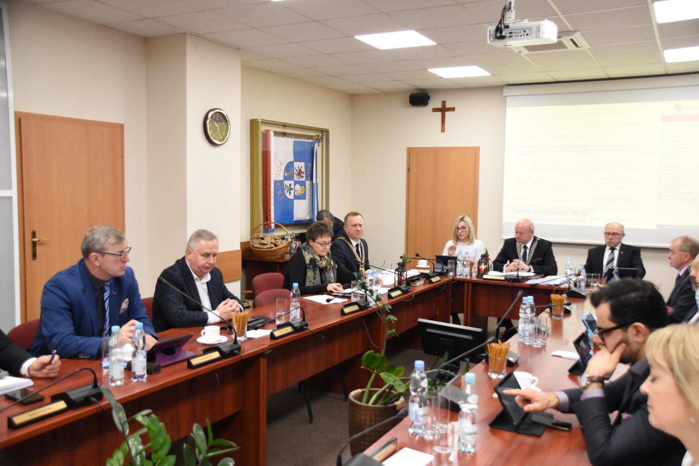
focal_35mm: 33
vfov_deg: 40.0
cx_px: 350
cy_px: 233
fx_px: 641
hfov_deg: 57.2
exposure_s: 1/250
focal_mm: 22
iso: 4000
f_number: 3.8
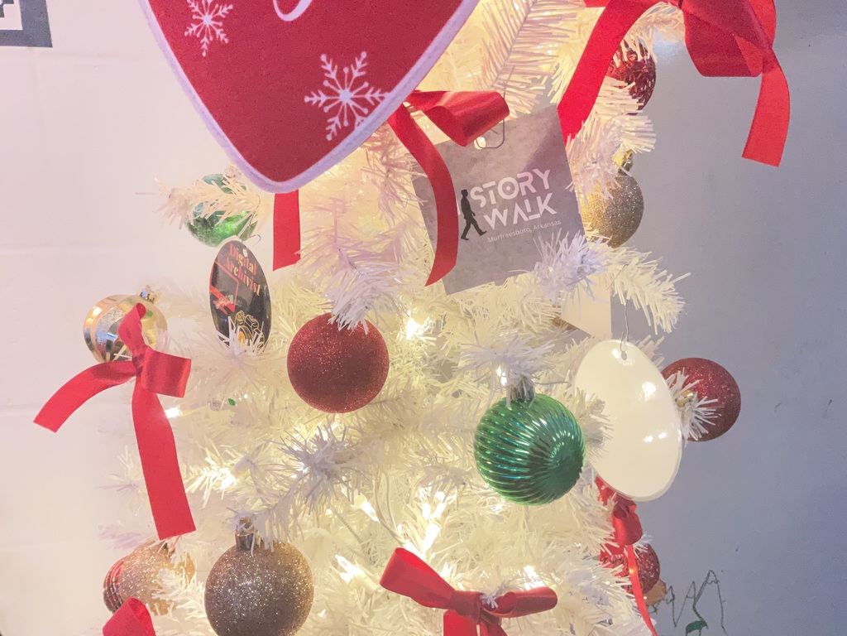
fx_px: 710
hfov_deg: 61.7
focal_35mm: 29
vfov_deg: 48.2
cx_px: 424
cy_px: 318
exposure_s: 1/60
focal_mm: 3
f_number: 1.8
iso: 200
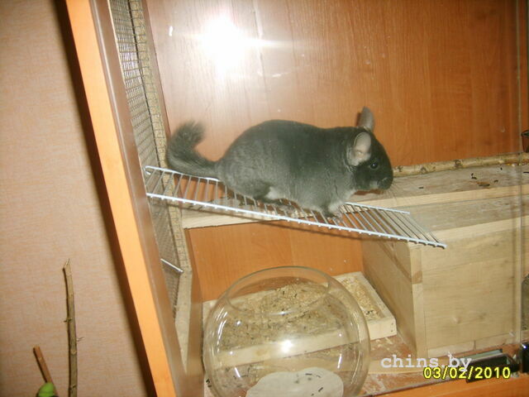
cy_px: 198
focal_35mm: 35
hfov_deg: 52.6
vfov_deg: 40.7
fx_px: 535
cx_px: 264
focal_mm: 5.8
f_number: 2.8
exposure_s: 1/30
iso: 100
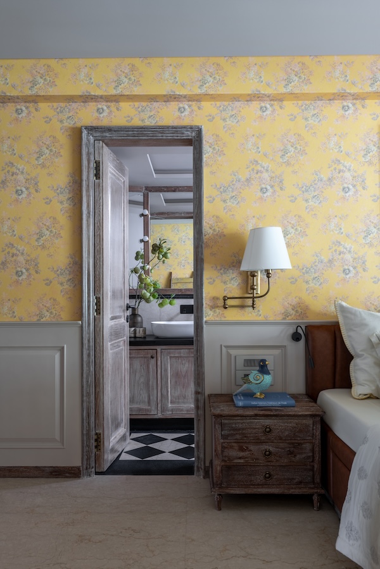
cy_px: 284
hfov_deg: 45.0
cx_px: 190
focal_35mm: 29
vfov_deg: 63.7
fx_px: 459
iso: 100
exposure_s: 2
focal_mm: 29
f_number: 8
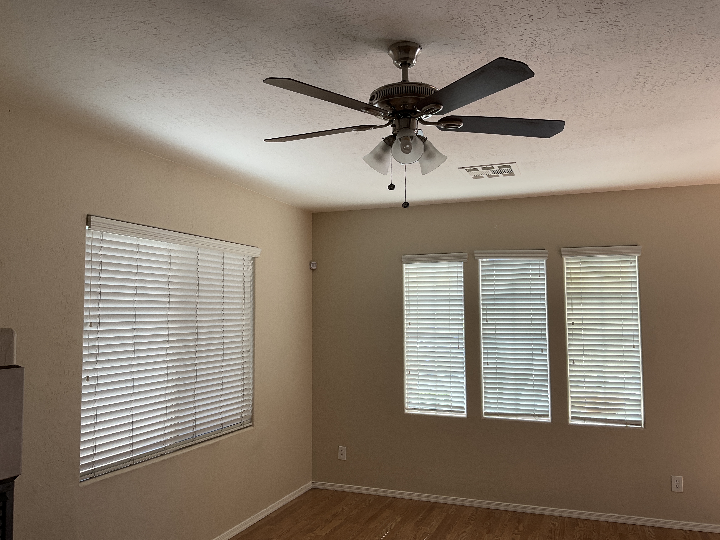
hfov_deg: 61.7
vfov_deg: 48.2
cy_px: 270
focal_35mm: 29
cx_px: 360
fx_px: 603
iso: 20
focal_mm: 3
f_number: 1.8
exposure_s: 1/156
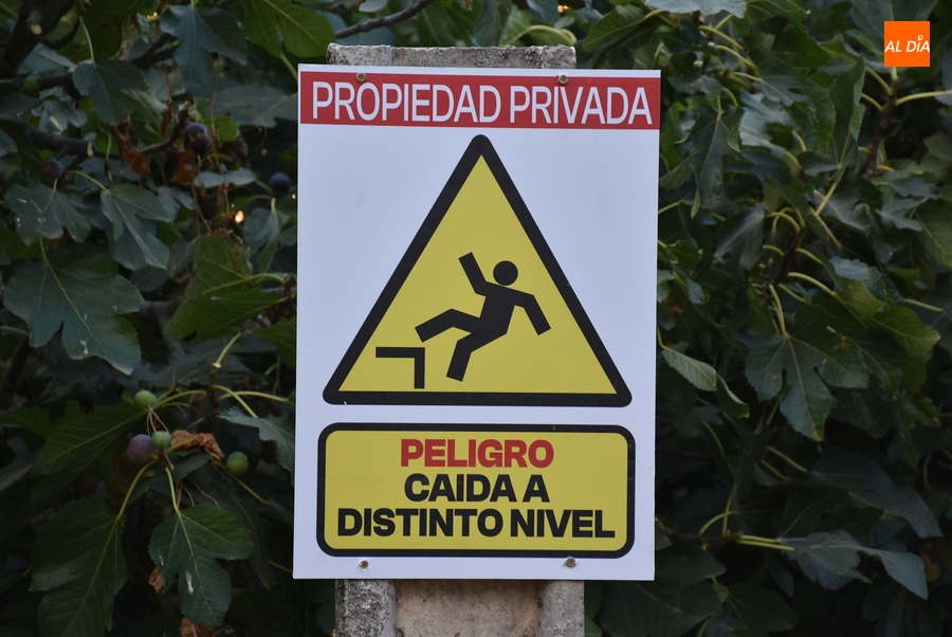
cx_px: 476
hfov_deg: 17.0
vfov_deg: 11.4
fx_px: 3176
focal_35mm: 120
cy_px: 318
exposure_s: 1/80
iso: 400
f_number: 5.3
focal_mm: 80
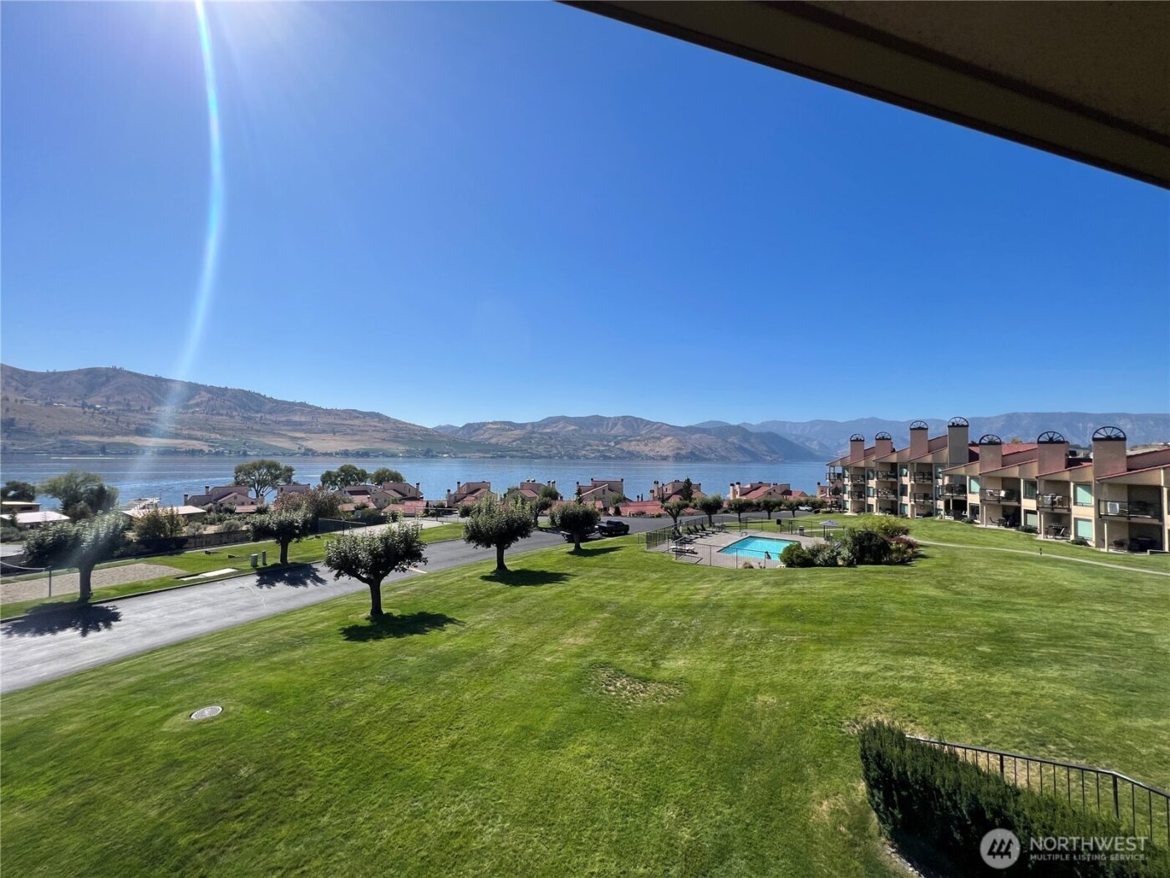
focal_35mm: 13
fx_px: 439
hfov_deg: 106.2
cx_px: 585
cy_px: 439
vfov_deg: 89.9
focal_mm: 1.57
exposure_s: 1/2660
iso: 32
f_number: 1.8
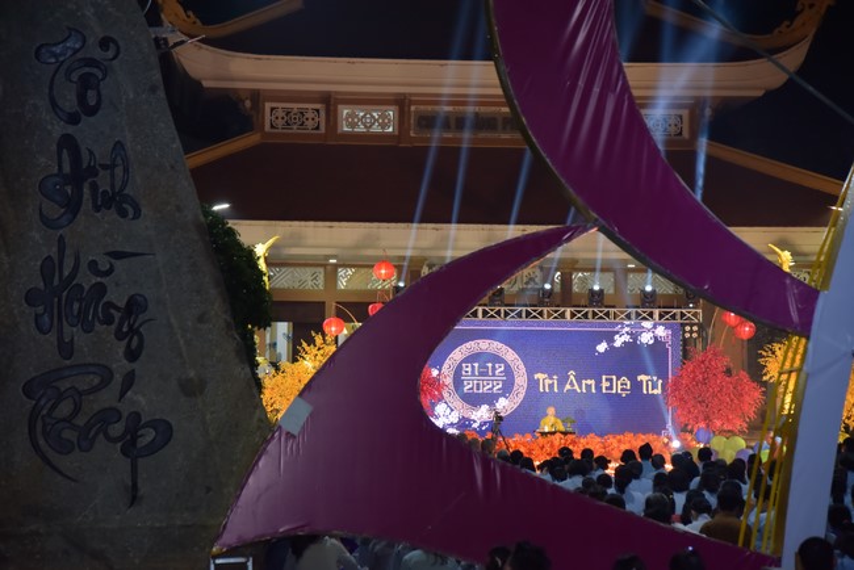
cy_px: 285
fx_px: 2373
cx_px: 427
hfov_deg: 20.4
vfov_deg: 13.7
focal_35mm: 100
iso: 1000
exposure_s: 1/80
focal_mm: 100
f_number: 5
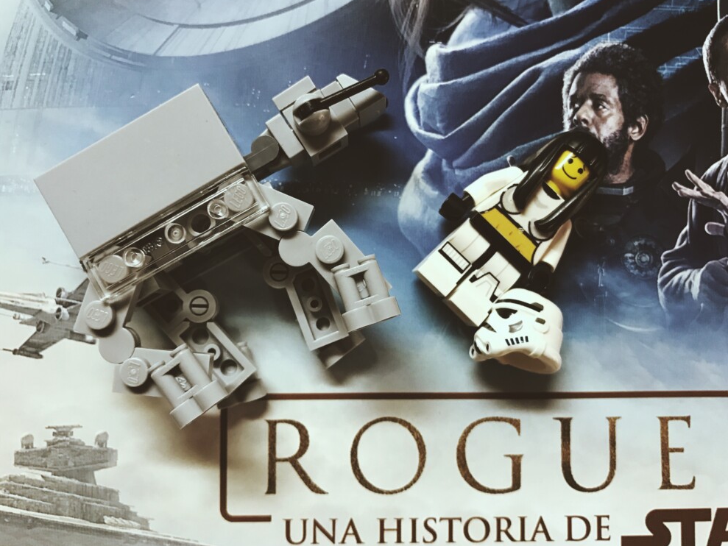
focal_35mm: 29
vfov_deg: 48.2
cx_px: 375
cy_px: 277
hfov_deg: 61.6
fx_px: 610
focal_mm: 3.99
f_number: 1.8
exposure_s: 1/15
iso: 40
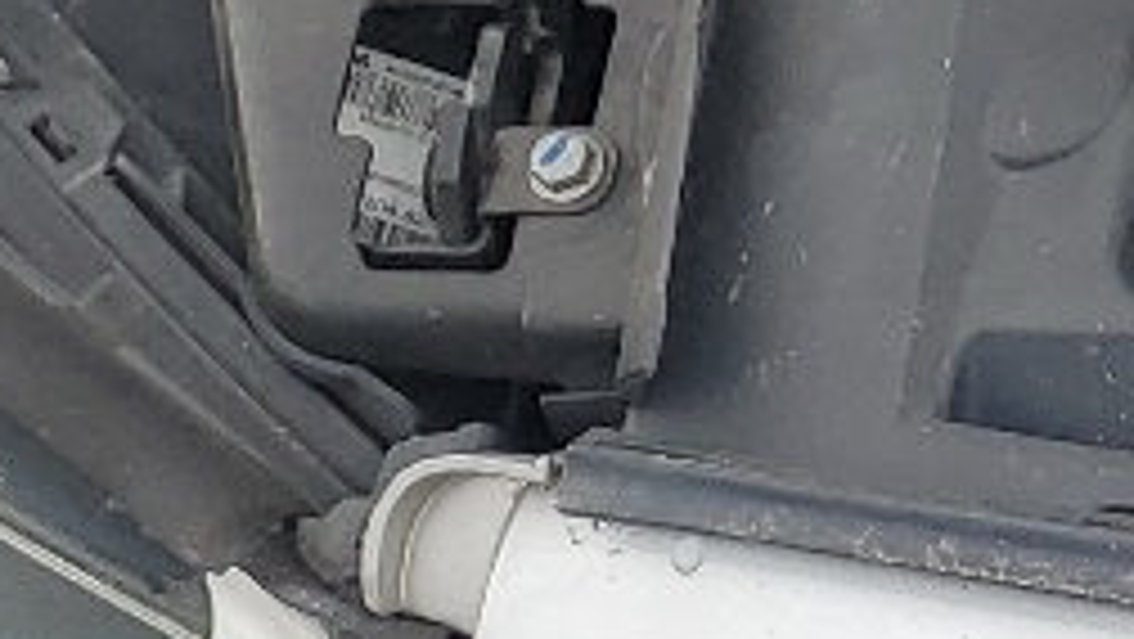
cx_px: 2754
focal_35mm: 180
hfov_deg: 10.3
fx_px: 5415
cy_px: -378
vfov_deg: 6.6
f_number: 1.5
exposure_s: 1/667
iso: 50
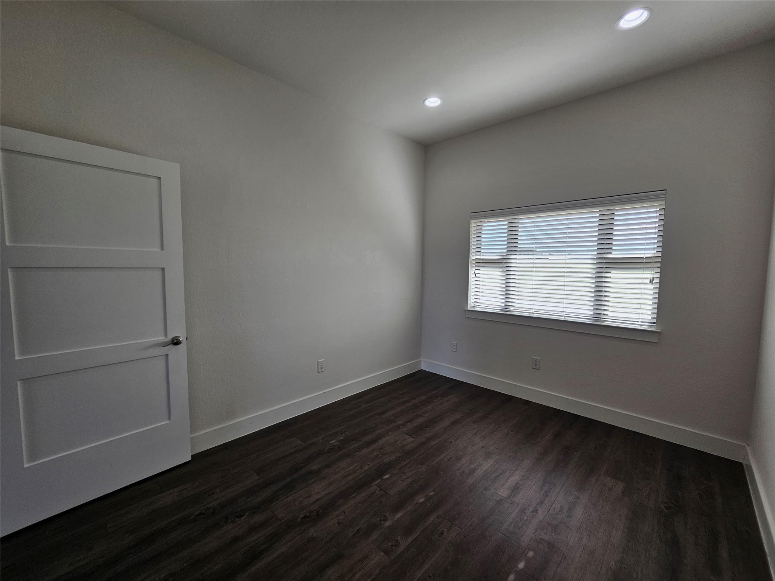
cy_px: 290
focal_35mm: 13
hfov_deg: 106.2
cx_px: 388
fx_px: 291
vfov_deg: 89.9
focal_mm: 2.2
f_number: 2.2
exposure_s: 1/142
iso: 50
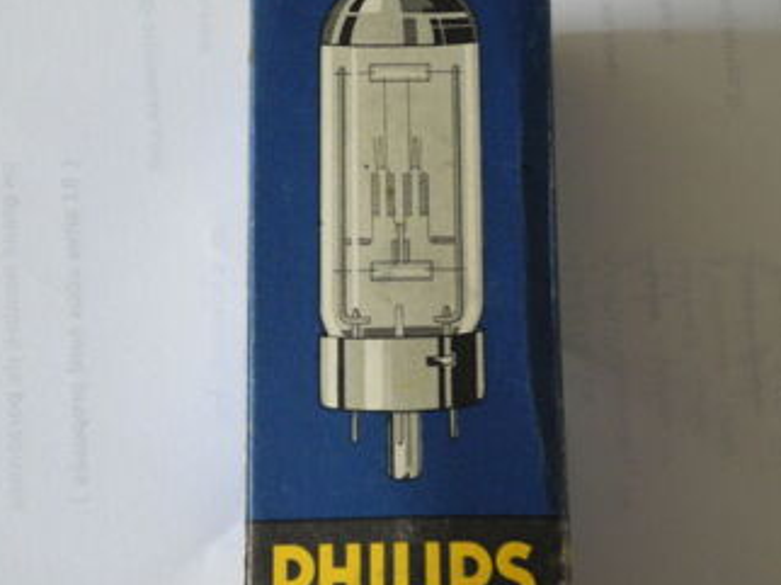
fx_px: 2052
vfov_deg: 16.2
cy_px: 311
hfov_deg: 21.6
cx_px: 410
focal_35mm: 91
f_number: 3.5
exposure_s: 1/22
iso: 400
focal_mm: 13
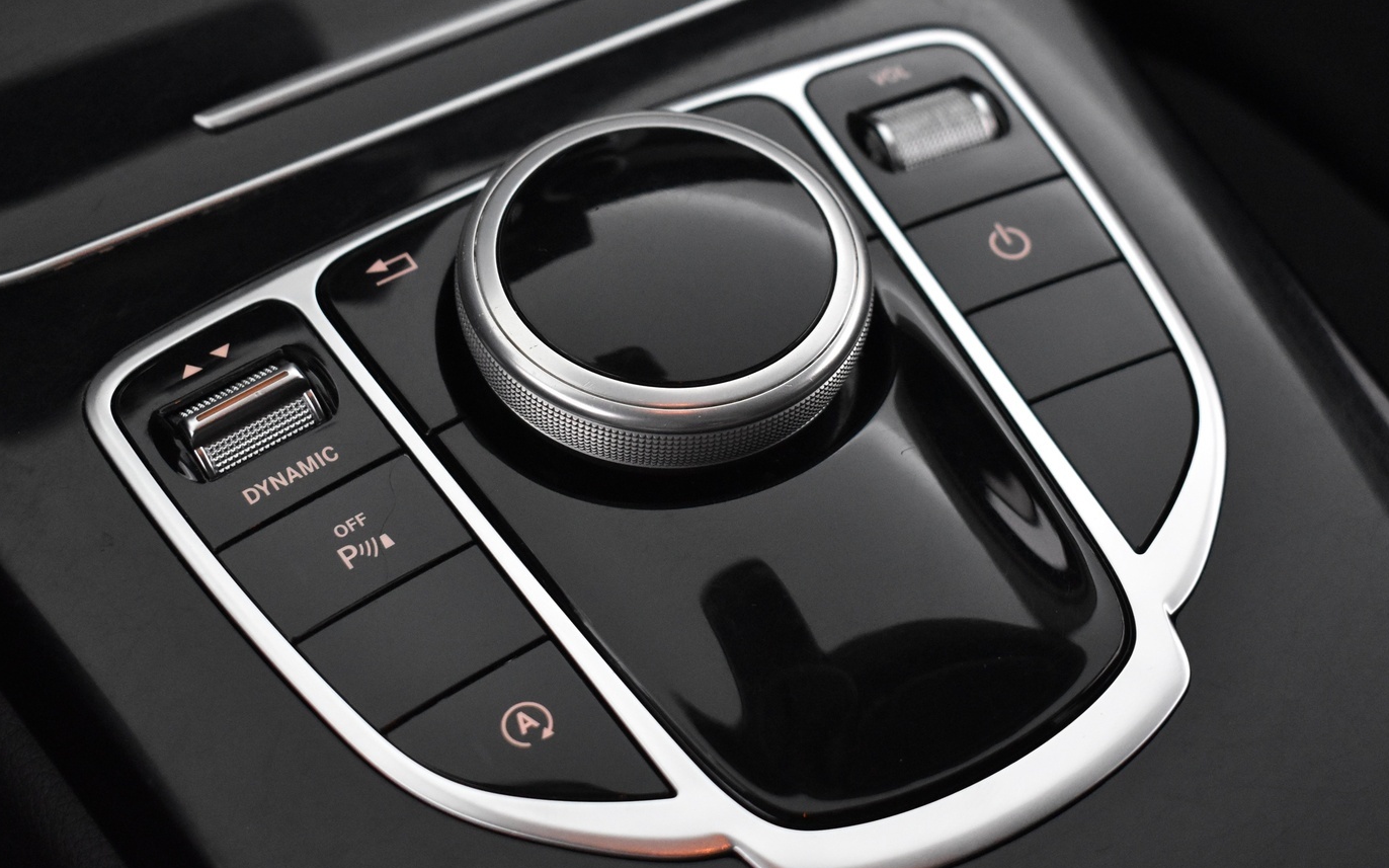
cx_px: 681
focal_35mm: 65
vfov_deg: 20.0
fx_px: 2460
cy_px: 392
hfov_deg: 31.5
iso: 3200
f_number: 4.8
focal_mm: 36
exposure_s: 1/50
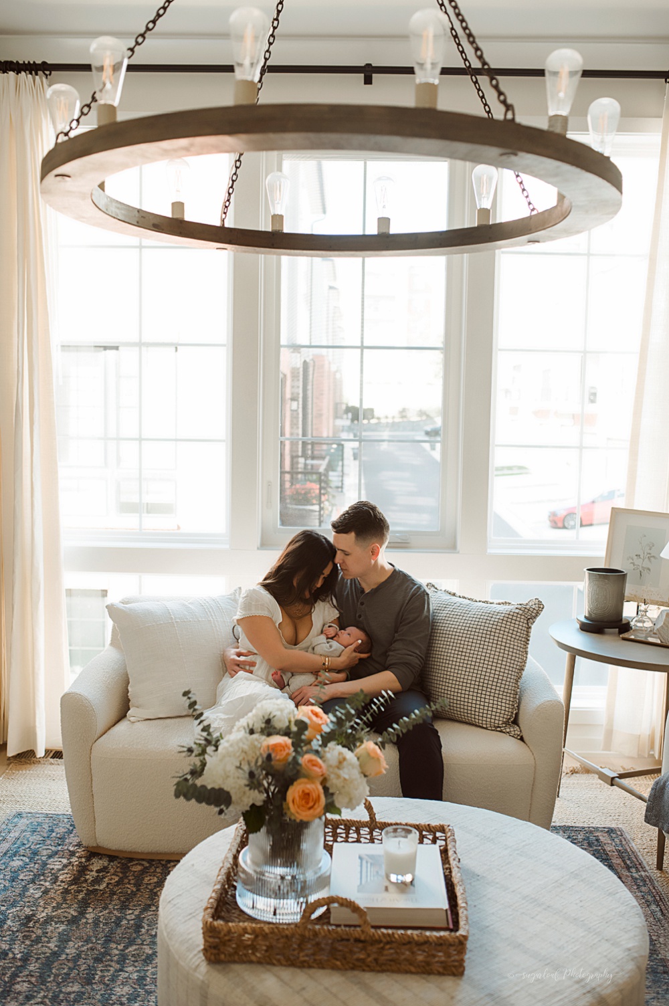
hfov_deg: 37.8
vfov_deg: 54.5
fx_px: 977
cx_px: 334
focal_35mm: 35
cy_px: 503
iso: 400
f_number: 3.2
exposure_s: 1/160
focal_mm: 35
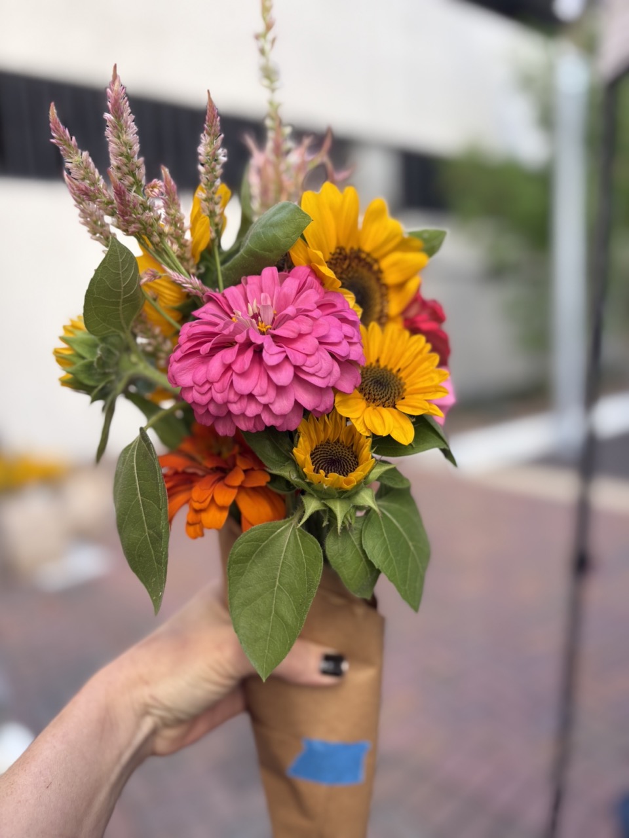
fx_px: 630
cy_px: 419
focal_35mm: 26
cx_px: 314
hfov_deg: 53.1
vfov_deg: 67.3
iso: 40
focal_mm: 5.96
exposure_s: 1/186
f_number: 1.6
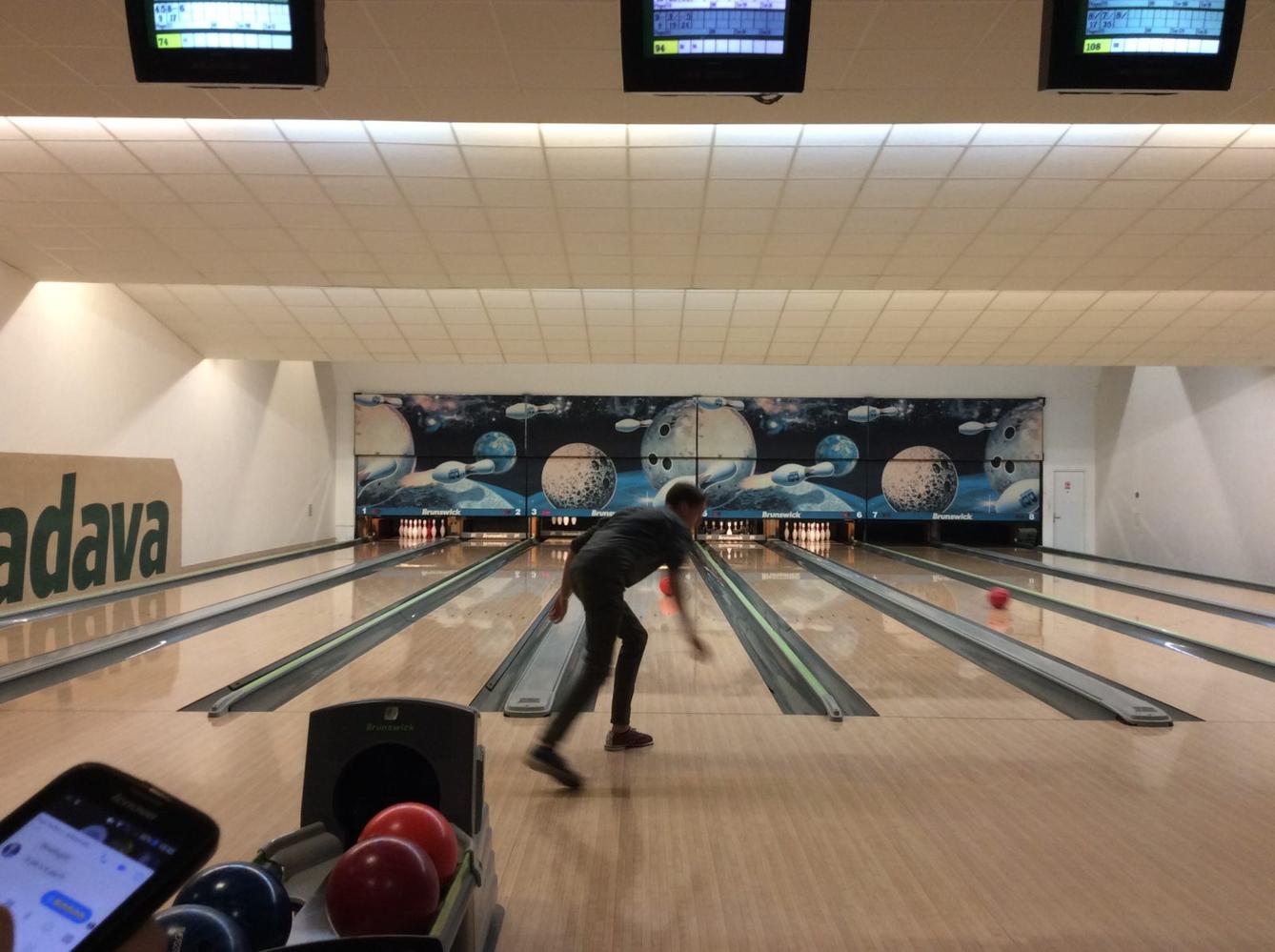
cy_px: 476
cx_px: 638
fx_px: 1177
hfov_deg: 56.9
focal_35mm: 32
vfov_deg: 44.0
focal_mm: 3.3
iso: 64
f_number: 2.4
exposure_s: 1/25
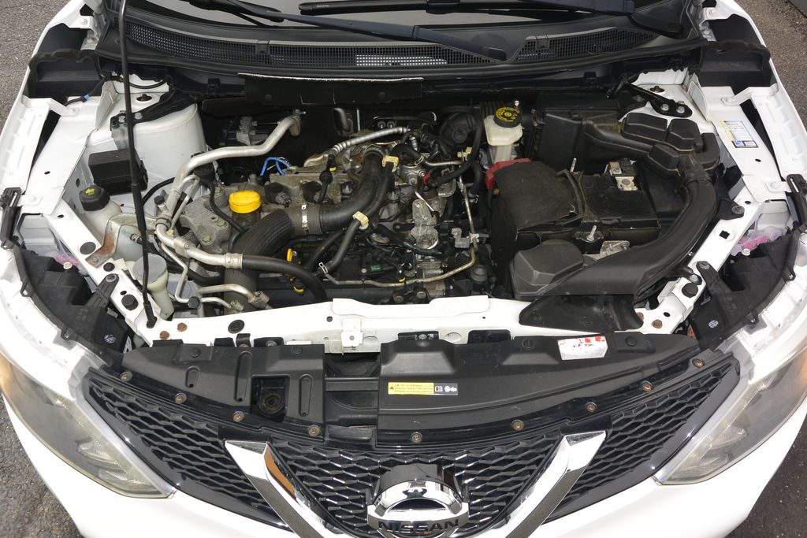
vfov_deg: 47.9
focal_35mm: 27
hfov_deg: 67.4
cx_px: 404
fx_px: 605
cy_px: 269
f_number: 5
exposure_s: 1/250
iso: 160
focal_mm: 10
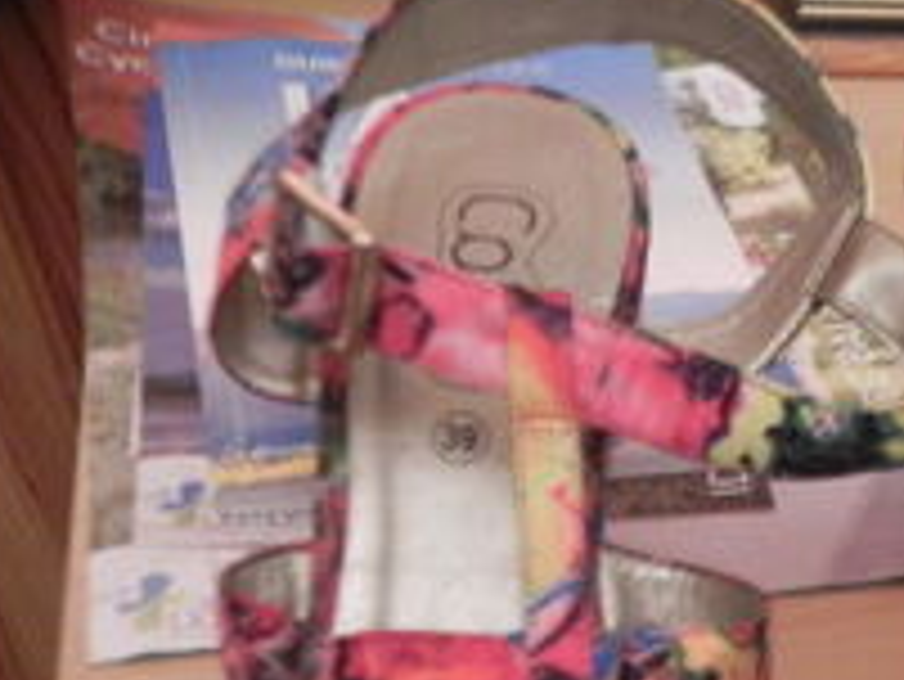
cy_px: 743
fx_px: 1620
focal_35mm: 62
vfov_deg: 22.4
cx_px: 868
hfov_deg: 29.5
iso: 400
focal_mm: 4.6
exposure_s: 1/3.9
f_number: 2.8
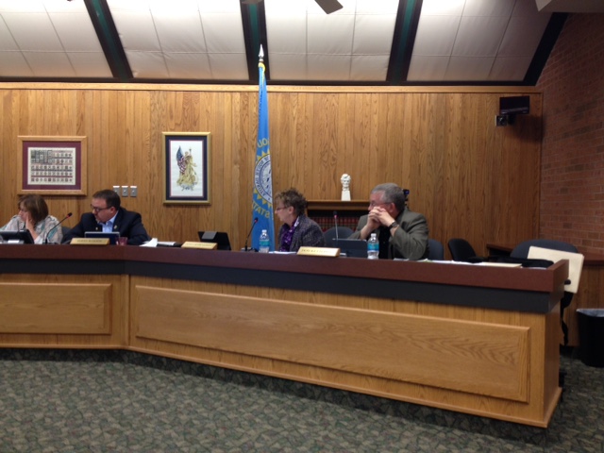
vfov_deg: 40.7
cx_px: 302
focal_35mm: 35
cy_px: 226
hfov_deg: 52.6
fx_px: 611
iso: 64
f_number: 2.4
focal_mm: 4.28
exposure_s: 1/20
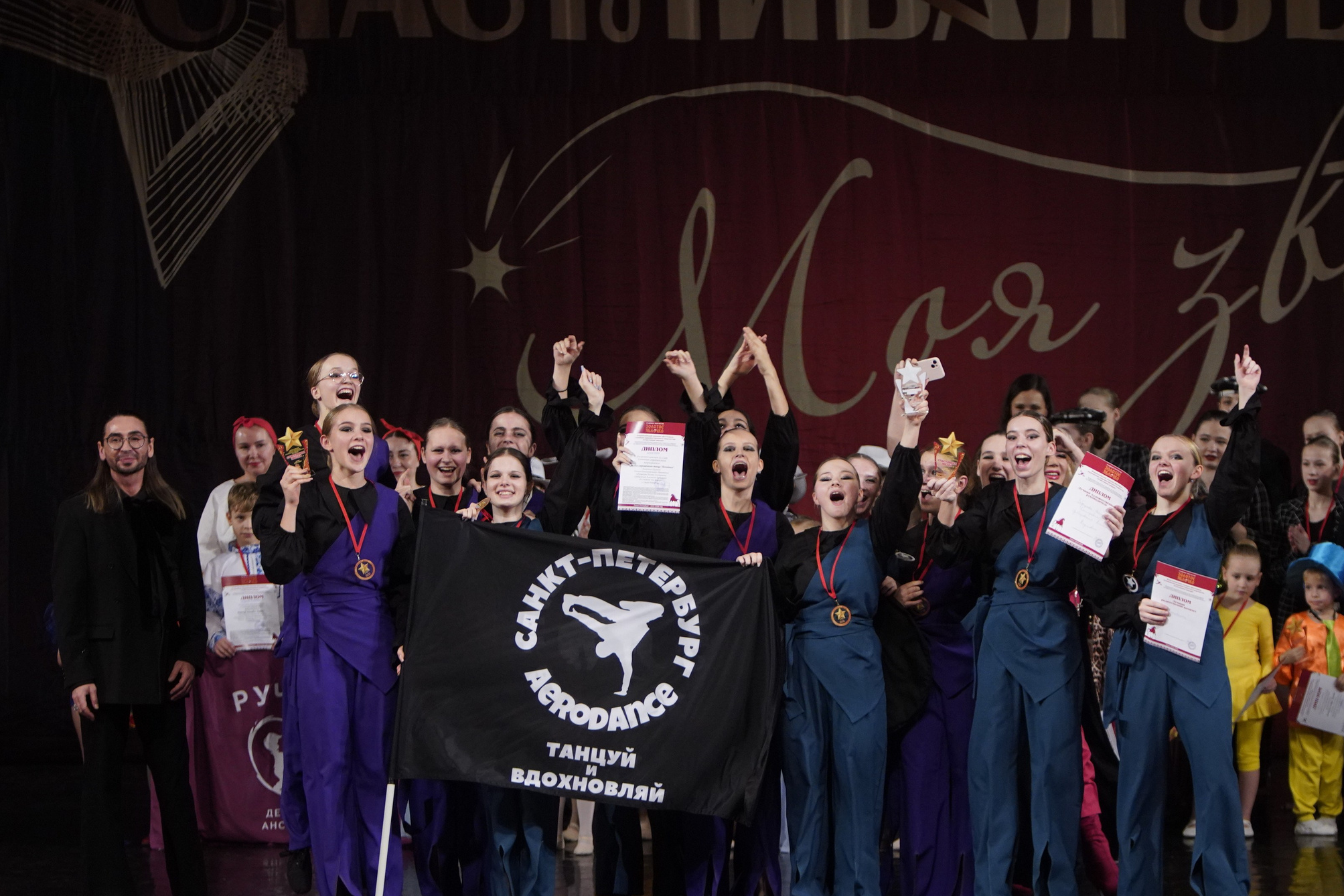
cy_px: 498
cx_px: 790
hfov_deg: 12.7
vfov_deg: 8.5
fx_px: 6048
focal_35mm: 162
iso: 1600
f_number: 2.8
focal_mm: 85
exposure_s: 1/500
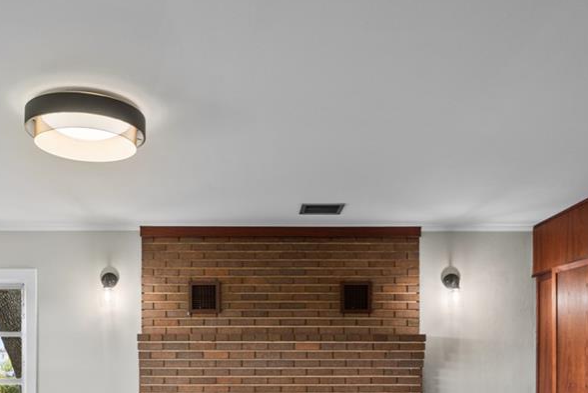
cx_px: 249
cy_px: 448
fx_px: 621
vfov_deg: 30.7
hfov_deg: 50.5
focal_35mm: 38
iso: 100
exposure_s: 1/15
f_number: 3.2
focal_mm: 14
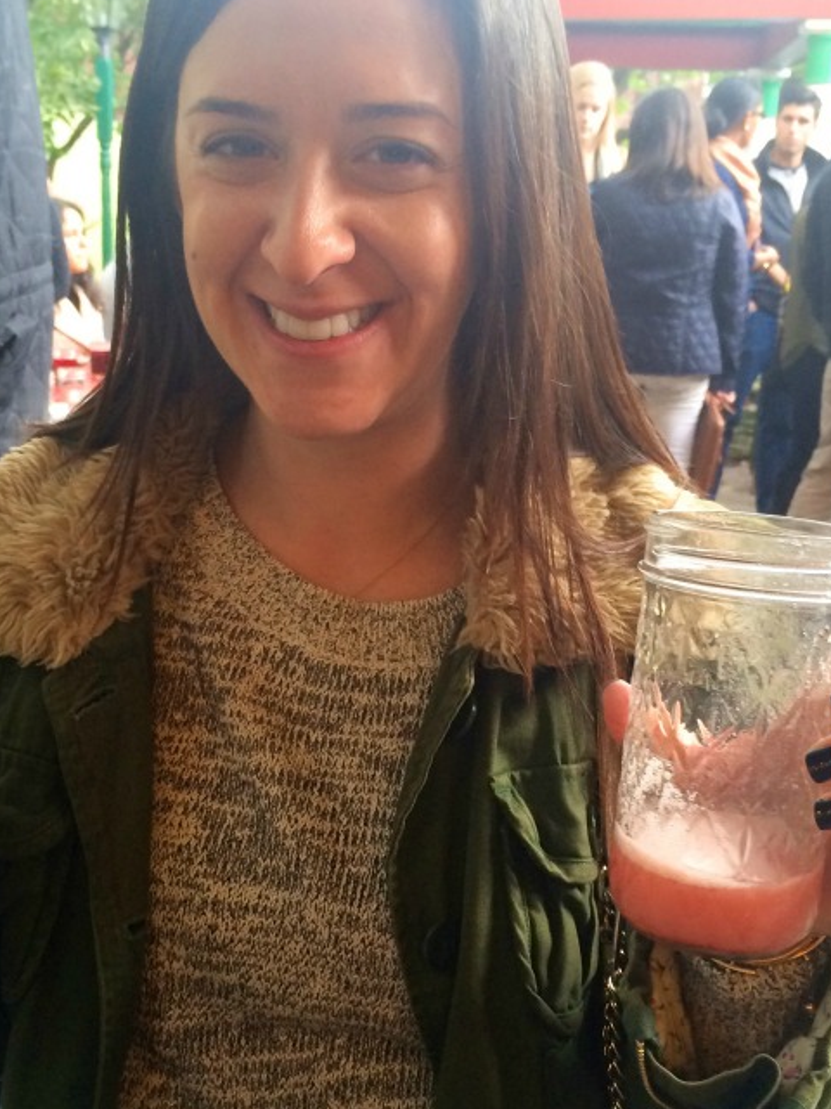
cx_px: 341
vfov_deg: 42.0
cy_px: 610
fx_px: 1440
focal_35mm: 45
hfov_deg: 32.1
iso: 100
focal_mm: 4.12
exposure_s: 1/30
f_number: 2.2
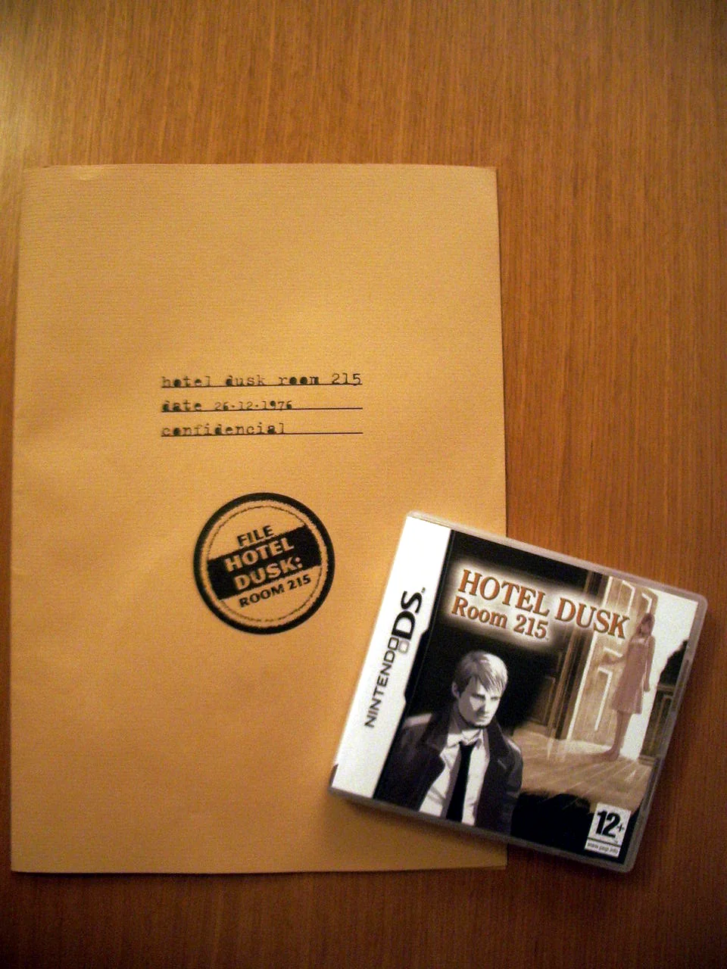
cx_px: 364
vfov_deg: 52.6
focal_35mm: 35
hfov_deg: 40.7
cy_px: 484
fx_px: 980
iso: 200
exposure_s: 1/20
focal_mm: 5.8
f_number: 2.6
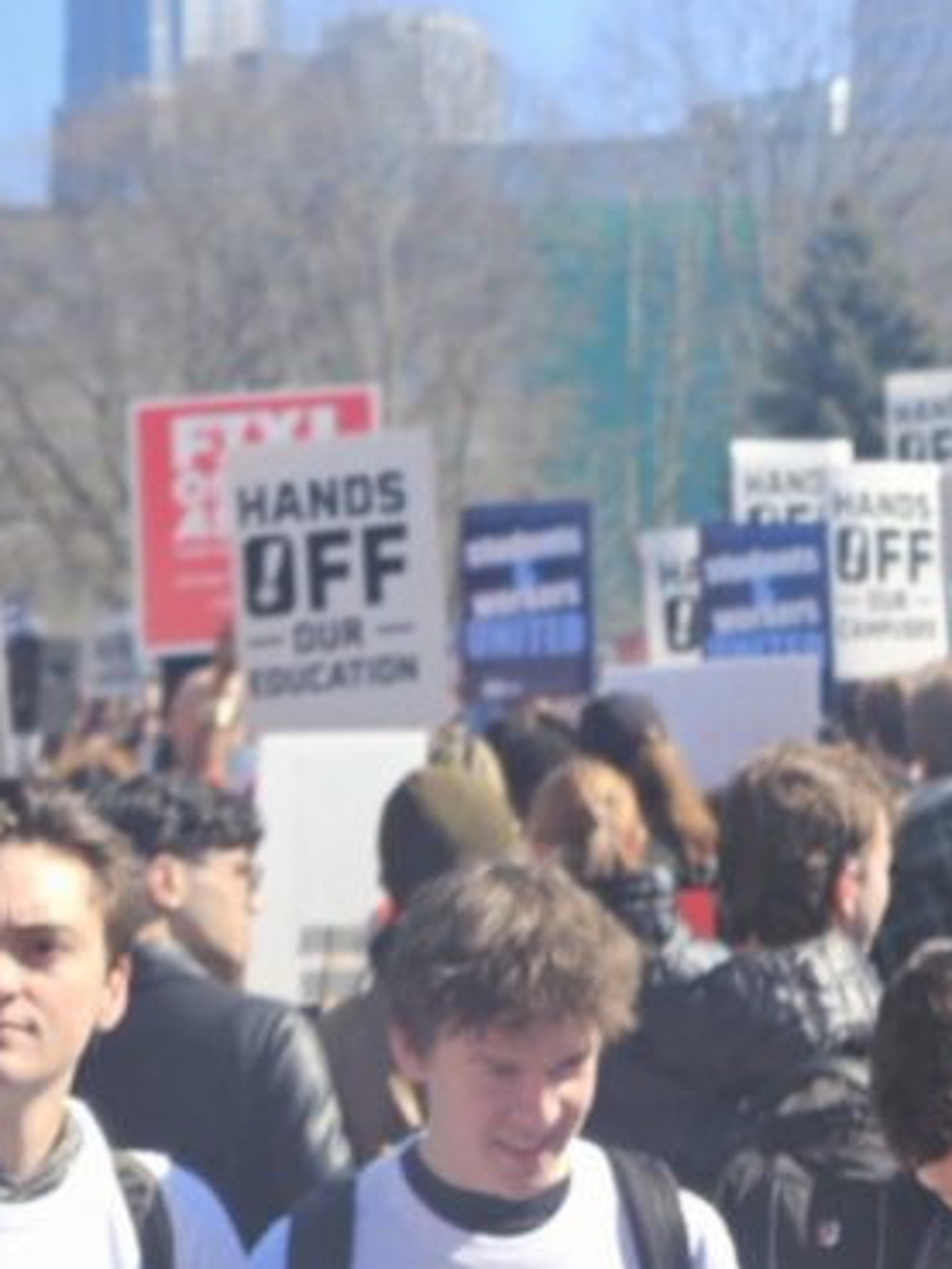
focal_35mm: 73
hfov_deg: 19.8
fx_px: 2675
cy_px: 158
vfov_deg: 25.9
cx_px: 842
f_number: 1.8
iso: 25
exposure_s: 1/705
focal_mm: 5.4
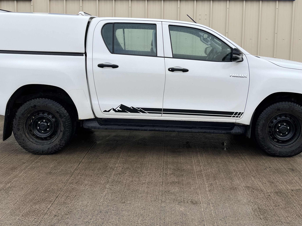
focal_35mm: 38
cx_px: 158
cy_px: 76
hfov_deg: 49.0
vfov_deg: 37.3
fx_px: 332
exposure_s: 1/906
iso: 50
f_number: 1.6
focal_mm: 5.1
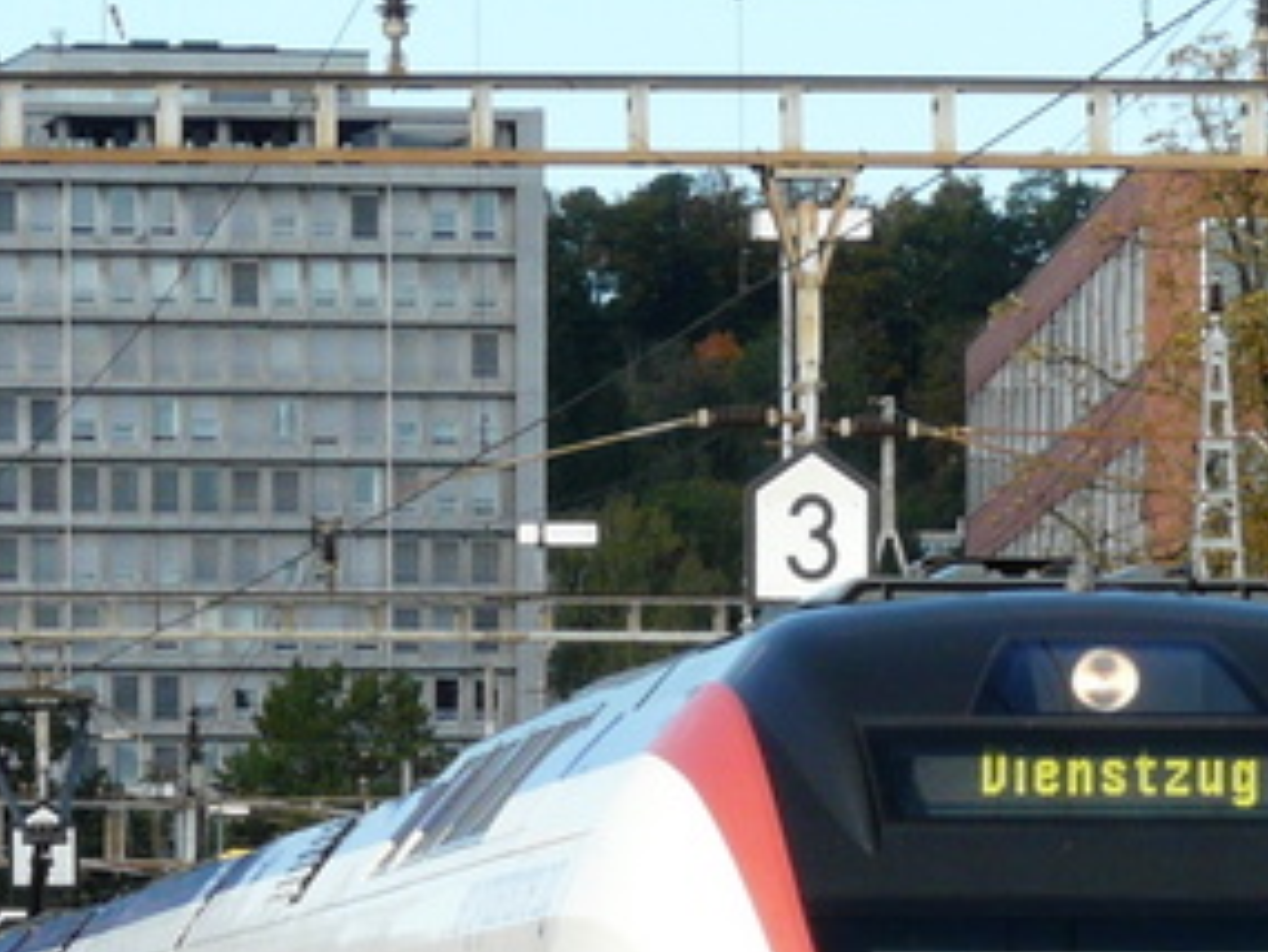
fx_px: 14402
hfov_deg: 5.0
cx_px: 1201
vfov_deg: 3.8
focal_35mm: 393
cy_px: 1197
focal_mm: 18.3
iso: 100
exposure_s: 1/250
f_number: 5.6
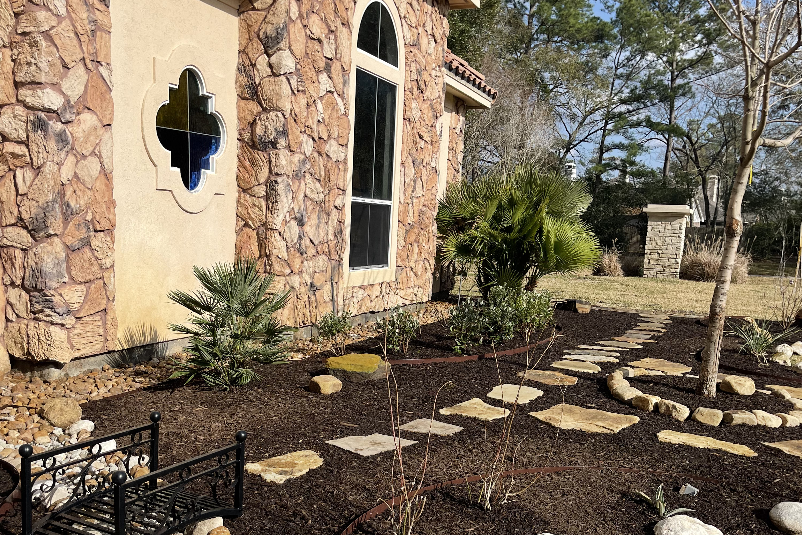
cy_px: 382
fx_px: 780
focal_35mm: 35
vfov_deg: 37.2
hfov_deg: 54.4
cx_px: 405
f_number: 1.6
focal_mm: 5.1
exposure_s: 1/5917
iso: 32
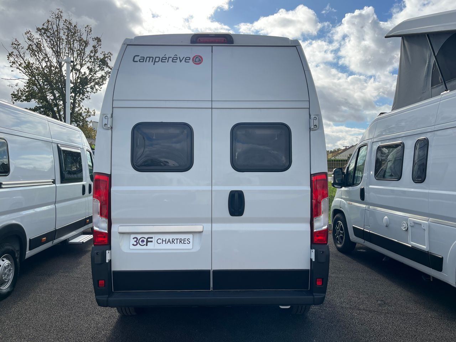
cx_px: 228
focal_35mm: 26
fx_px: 343
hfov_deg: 67.3
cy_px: 171
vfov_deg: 53.1
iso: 50
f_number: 1.6
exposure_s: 1/2967
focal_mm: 5.1
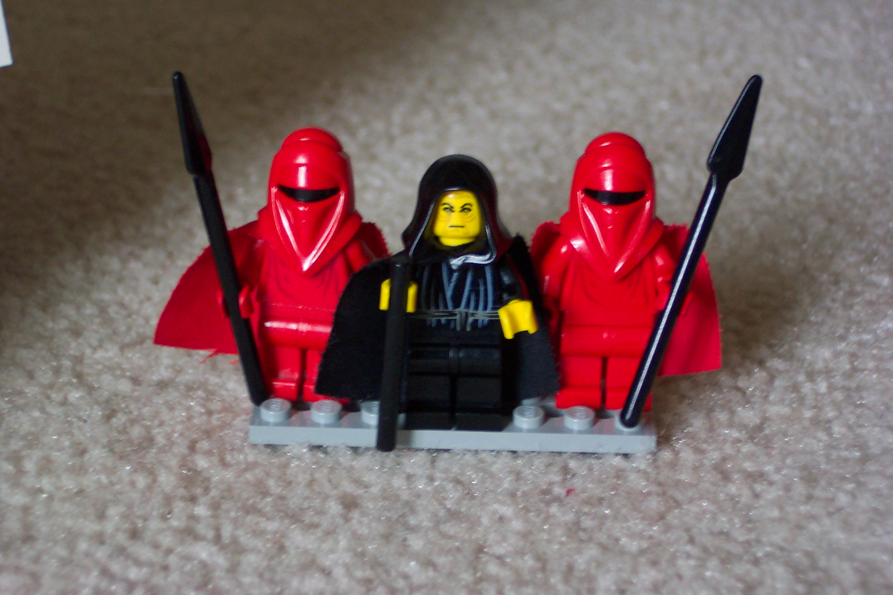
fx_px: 2232
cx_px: 446
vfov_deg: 15.2
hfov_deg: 22.6
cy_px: 300
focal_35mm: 90
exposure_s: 1/10
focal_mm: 18.7
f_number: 4
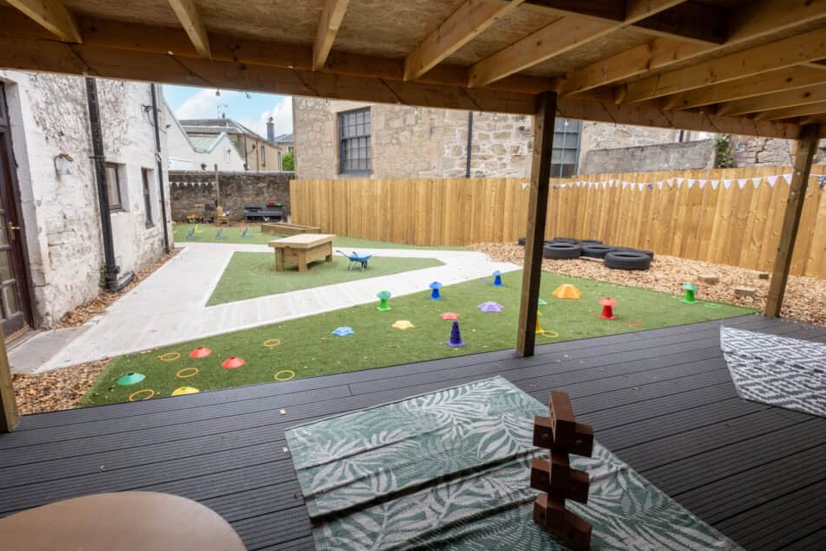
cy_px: 269
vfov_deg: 73.7
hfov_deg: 96.7
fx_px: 367
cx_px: 402
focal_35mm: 16
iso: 125
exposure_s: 1/6
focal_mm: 10
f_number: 10
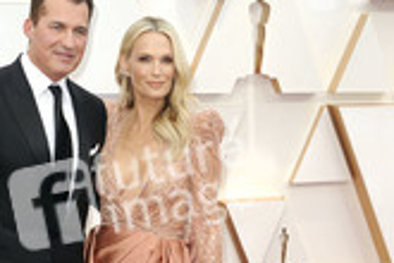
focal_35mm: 107
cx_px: 202
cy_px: 313
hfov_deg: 19.1
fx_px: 1171
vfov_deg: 12.5
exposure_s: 1/250
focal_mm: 44
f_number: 6.3
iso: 800
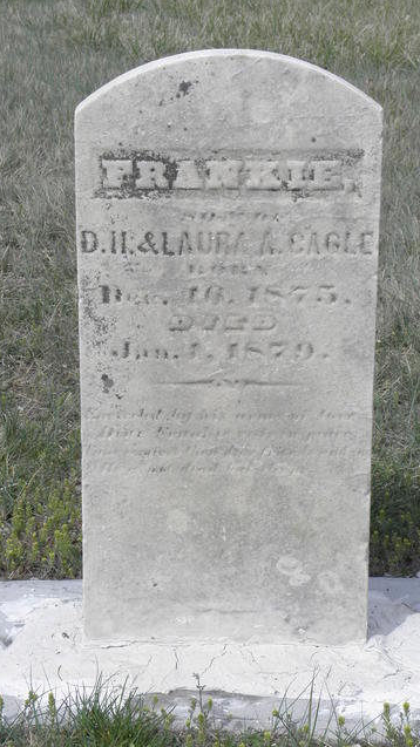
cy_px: 373
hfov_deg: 13.1
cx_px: 232
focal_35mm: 92
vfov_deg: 23.2
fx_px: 1823
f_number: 5.6
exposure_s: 1/320
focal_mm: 15.11
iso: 64
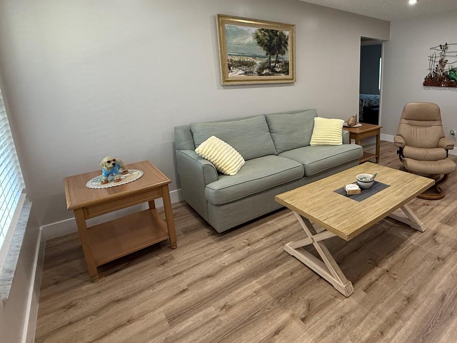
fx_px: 277
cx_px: 329
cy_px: 132
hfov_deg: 74.7
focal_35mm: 21
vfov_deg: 62.7
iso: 250
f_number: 2.2
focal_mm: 2.22
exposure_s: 1/99
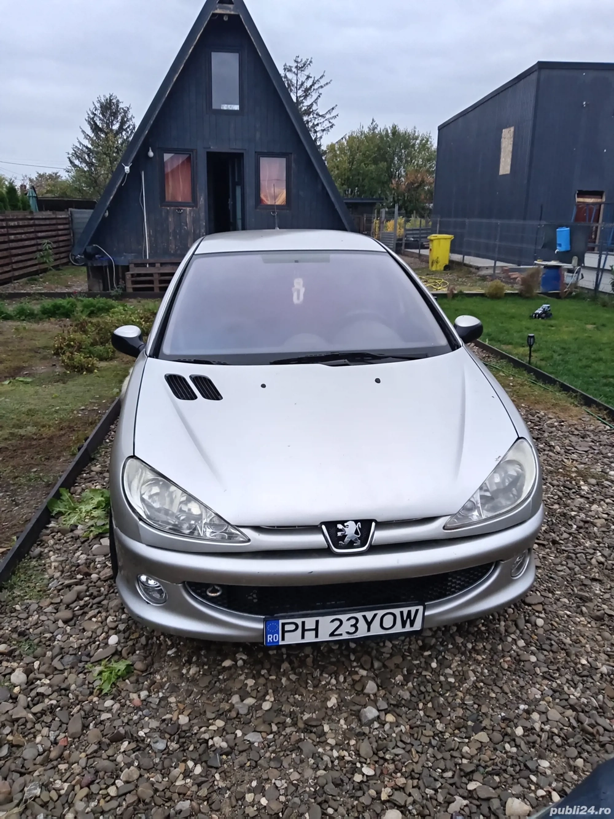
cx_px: 307
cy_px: 410
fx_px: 639
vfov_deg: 65.3
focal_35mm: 27
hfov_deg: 51.3
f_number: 1.8
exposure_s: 1/25
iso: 657
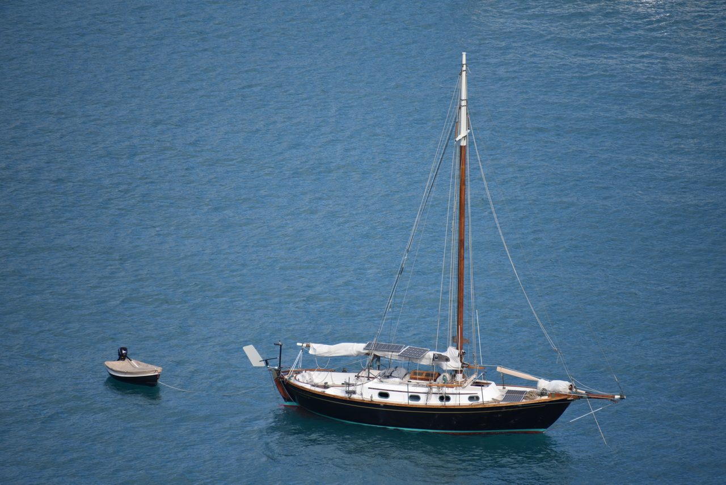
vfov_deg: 4.6
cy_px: 242
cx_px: 363
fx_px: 6051
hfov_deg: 6.9
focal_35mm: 300
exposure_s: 1/640
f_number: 5.6
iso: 140
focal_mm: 300
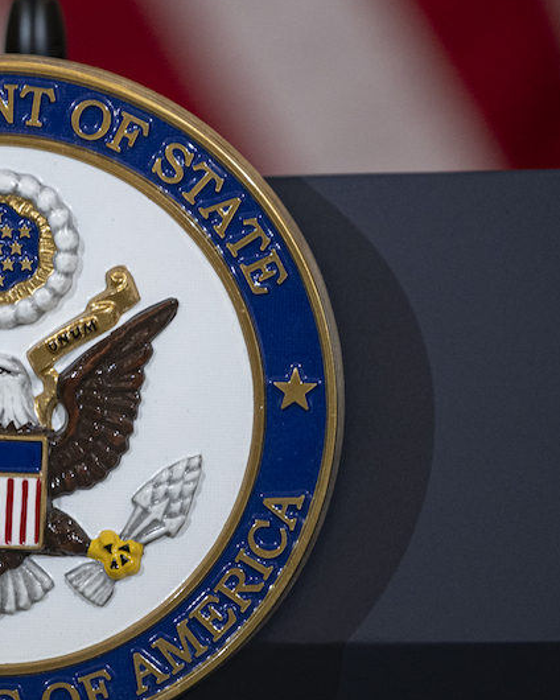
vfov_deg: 4.6
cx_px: -12
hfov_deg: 3.6
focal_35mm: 425
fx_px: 8805
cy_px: 386
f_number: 2.8
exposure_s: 1/320
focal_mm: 200
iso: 640
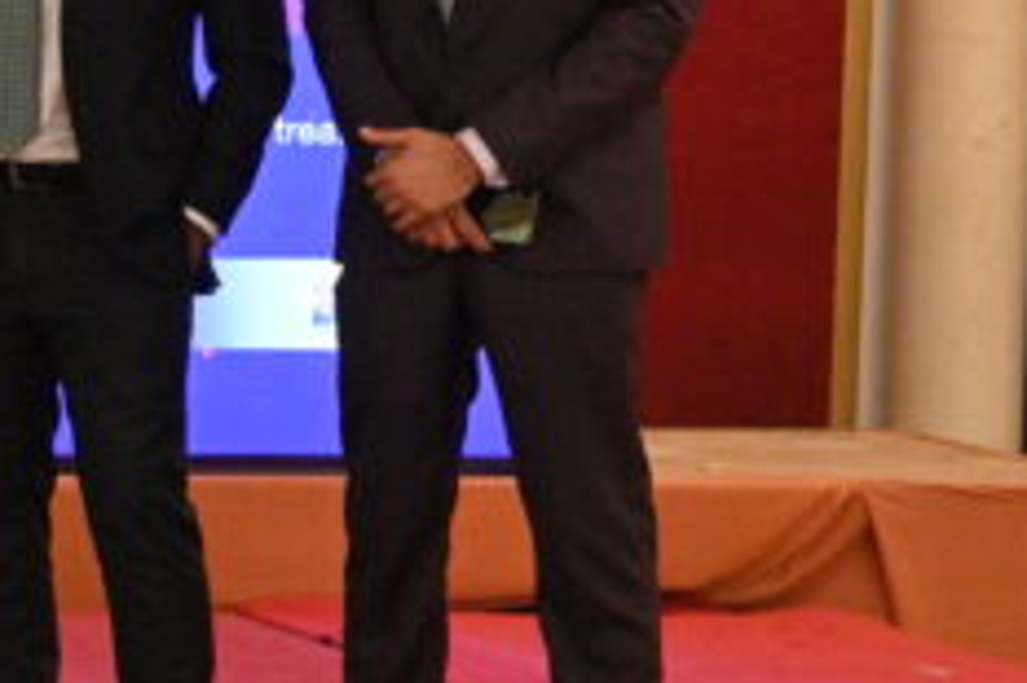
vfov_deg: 7.6
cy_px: 194
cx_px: -1596
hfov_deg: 9.8
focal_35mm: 180
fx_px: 5131
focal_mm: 35
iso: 4000
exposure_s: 1/125
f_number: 4
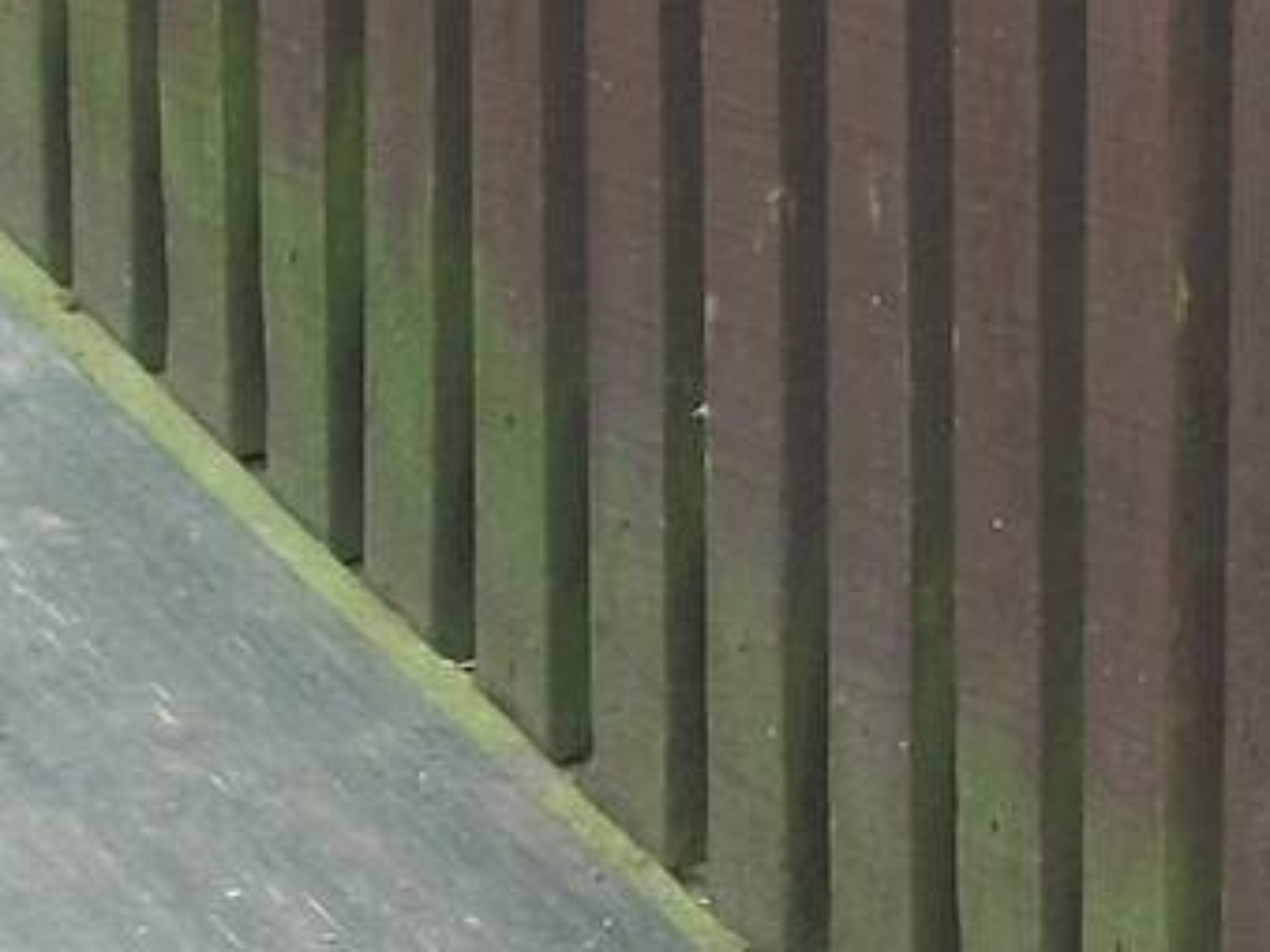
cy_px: -757
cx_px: 1409
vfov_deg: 6.2
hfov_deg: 8.3
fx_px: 8655
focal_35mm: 236
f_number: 3.6
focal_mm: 8.8
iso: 80
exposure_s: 1/100
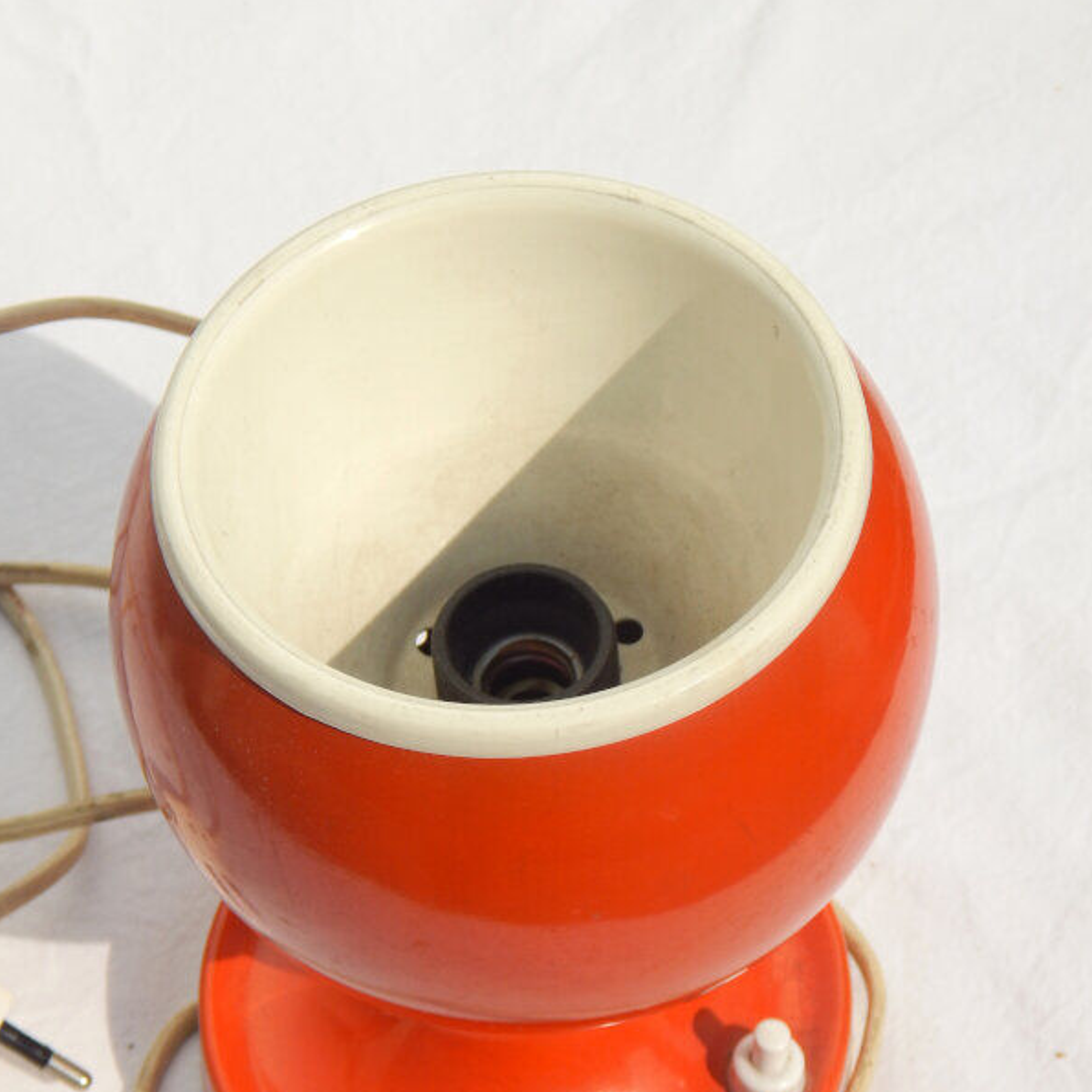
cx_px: 544
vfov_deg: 17.0
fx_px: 3640
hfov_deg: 17.1
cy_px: 709
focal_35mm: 102
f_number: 8.6
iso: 125
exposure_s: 1/500
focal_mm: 15.3
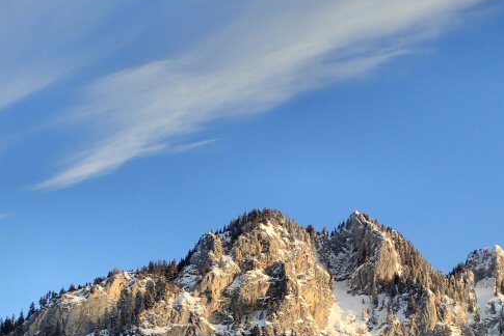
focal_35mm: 105
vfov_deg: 13.0
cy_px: 231
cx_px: 369
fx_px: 1471
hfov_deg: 19.3
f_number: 4.5
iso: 100
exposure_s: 1/250
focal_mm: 8.99
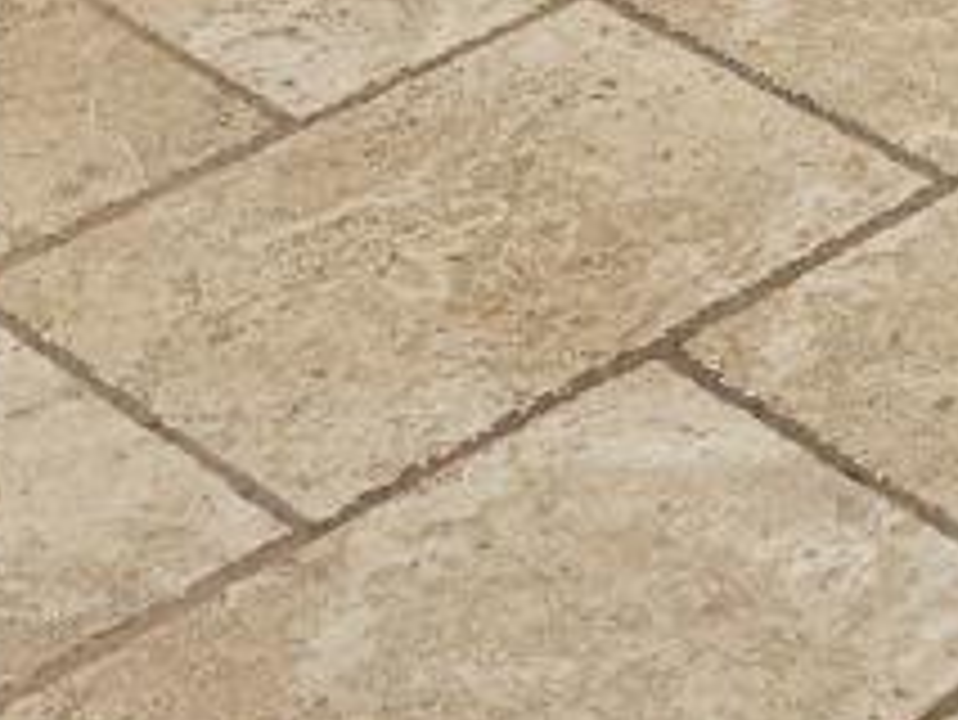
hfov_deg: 12.1
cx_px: 787
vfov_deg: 7.5
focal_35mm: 162
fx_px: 4486
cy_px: -1798
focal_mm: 6.3
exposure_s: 1/60
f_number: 1.7
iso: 125
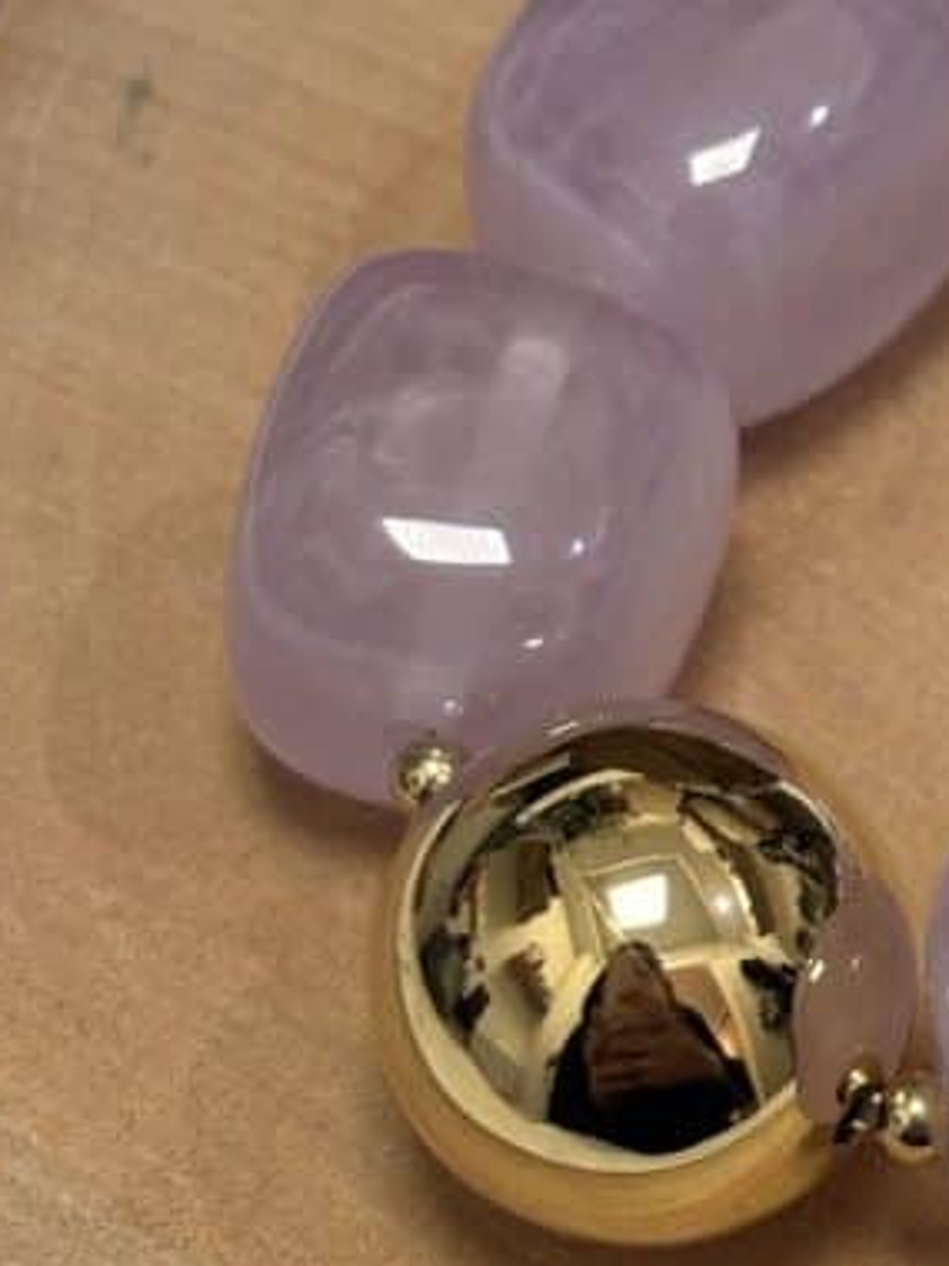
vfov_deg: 14.1
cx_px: 1076
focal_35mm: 140
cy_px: 640
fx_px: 5117
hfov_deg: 10.5
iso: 50
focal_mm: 5.96
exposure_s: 1/50
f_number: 1.6
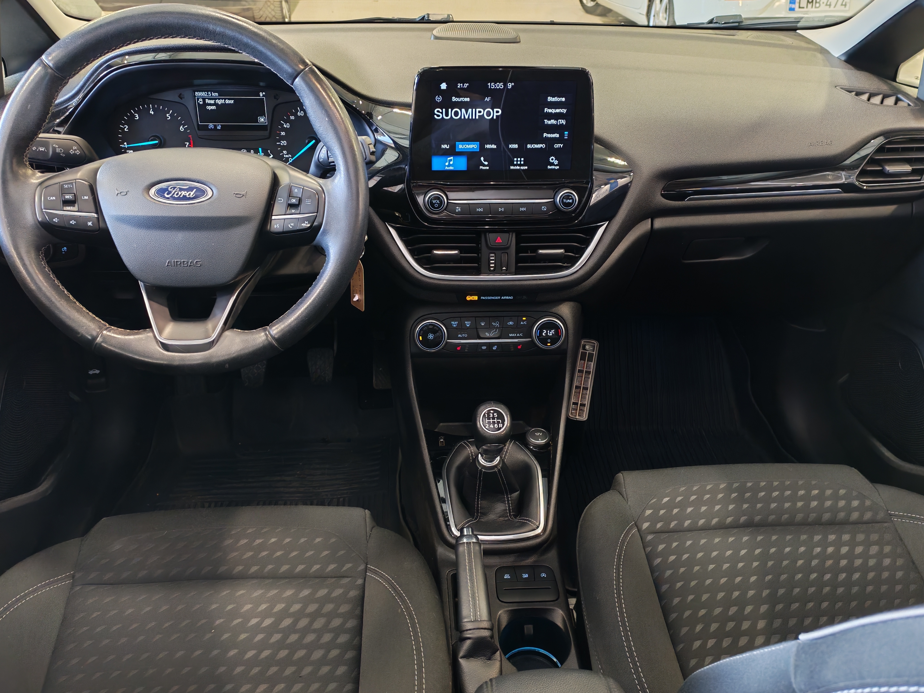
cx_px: 462
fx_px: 827
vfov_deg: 45.4
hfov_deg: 58.4
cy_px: 346
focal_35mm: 31
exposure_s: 1/50
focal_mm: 6.12
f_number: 1.9
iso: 753
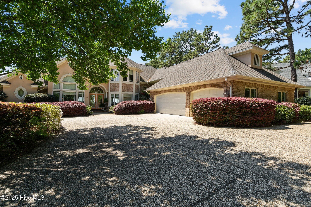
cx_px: 156
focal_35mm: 18
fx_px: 155
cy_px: 104
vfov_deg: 67.4
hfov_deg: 90.0
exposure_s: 1/500
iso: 400
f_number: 8
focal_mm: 18
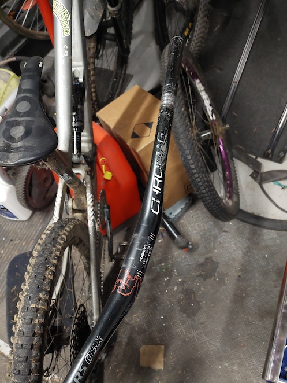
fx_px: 320
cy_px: 227
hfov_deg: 48.2
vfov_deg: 61.2
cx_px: 129
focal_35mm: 29
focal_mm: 5.23
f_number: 1.8
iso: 400
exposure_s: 1/30
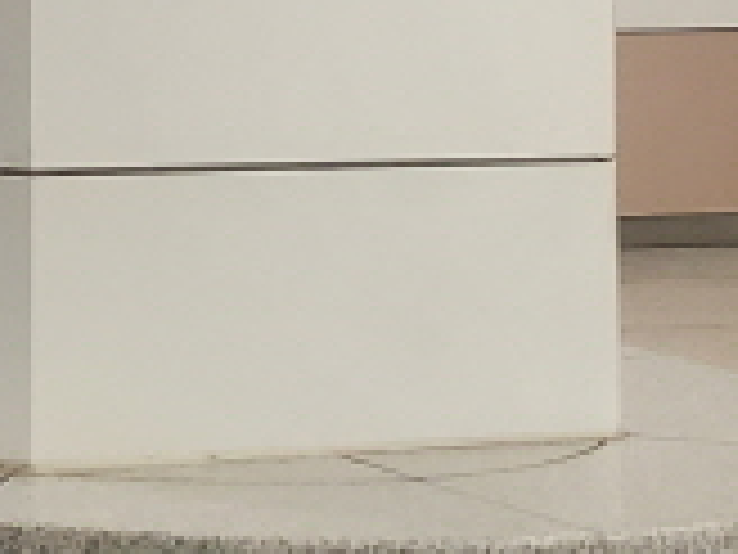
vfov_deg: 8.9
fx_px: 3390
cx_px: -981
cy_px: -491
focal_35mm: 159
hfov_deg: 10.7
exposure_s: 1/60
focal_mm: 4.25
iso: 200
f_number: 1.8
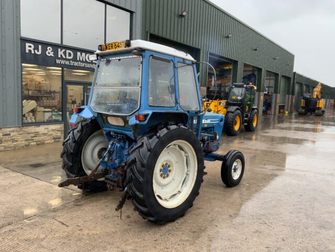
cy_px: 126
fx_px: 281
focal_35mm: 29
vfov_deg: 48.2
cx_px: 168
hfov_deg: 61.7
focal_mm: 3
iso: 32
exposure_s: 1/122
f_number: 1.8
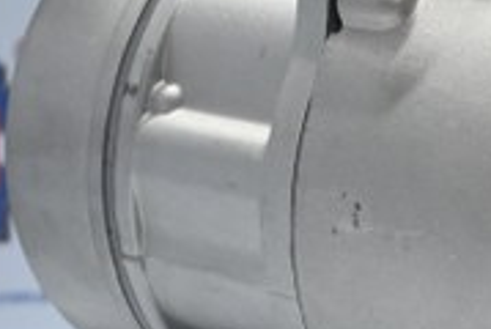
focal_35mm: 176
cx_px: 603
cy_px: 189
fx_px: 2400
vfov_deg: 7.8
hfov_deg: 11.4
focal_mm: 35
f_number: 5.3
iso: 1100
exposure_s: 1/60
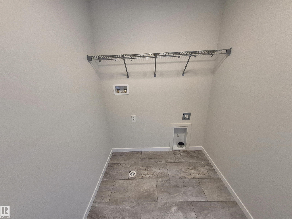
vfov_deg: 89.9
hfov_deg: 106.2
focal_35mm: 13
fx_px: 110
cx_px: 146
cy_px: 110
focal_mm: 1.74
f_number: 2.2
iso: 200
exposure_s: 1/60
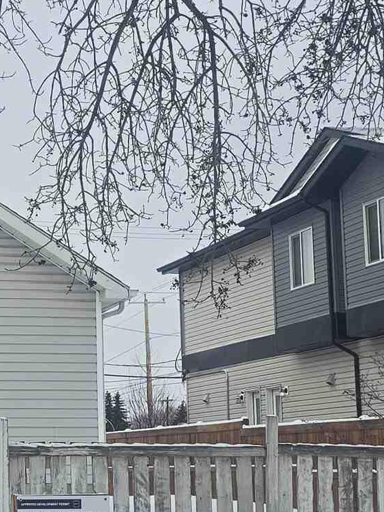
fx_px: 1405
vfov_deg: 20.7
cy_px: 253
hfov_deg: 14.9
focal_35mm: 95
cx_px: -101
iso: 12
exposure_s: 1/769
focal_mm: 6.3
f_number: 1.7
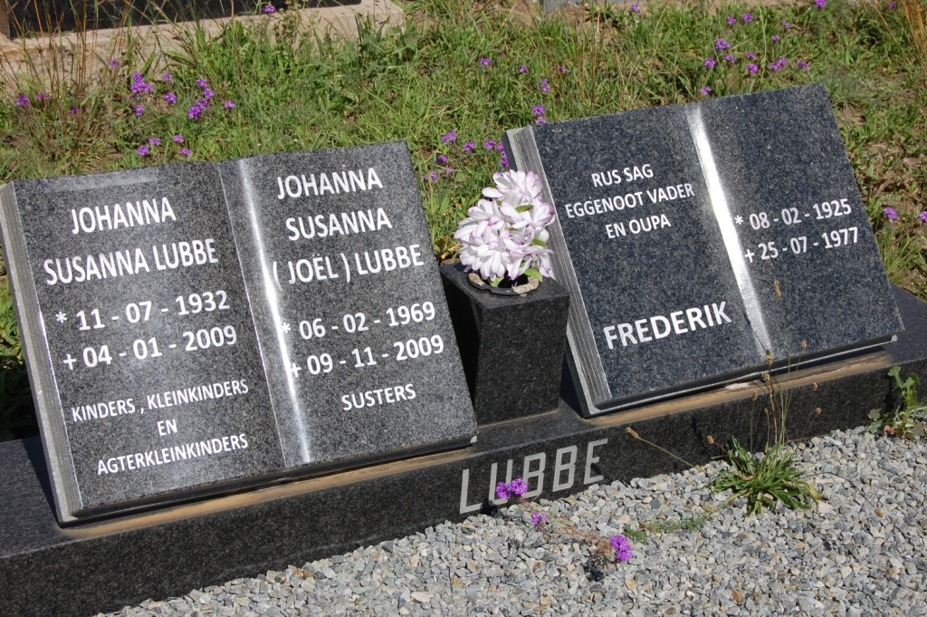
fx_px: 1737
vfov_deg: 20.1
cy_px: 308
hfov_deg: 29.9
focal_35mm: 68
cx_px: 464
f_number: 11
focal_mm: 45
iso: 200
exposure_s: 1/500
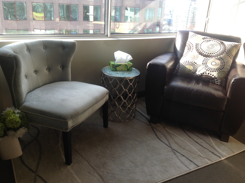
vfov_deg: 40.6
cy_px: 92
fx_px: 247
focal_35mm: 35
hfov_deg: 52.7
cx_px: 122
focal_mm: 4.28
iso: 50
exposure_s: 1/141
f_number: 2.4
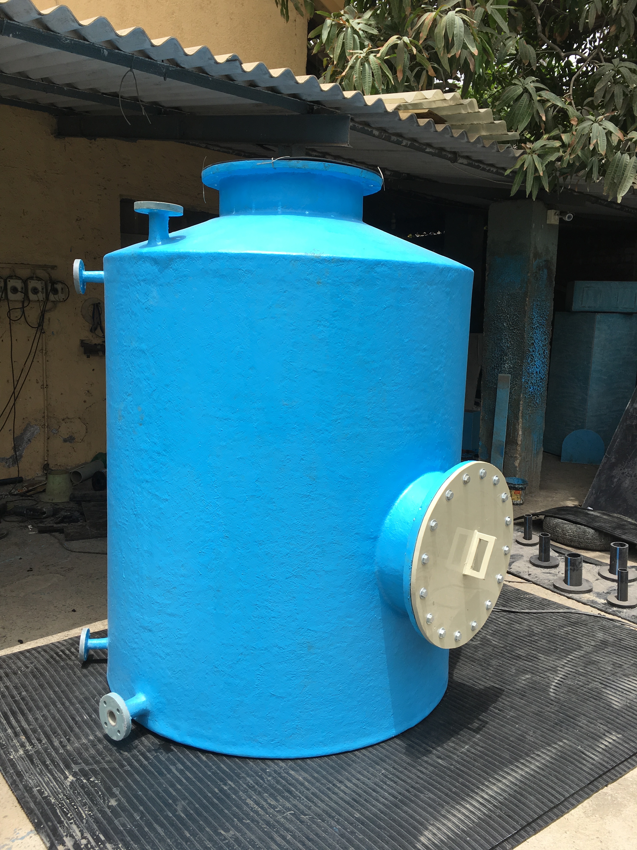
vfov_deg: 61.7
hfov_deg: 48.2
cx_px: 318
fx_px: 712
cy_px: 425
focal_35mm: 29
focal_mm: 4.15
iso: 25
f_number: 2.2
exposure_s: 1/827
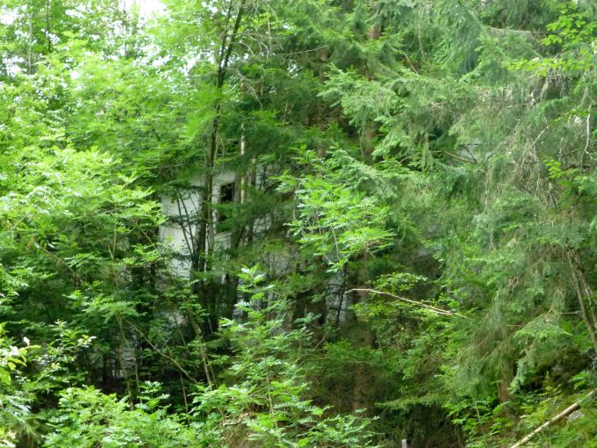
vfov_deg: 13.6
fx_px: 1880
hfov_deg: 18.0
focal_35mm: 109
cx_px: 298
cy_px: 224
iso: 1000
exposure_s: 1/60
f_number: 5.3
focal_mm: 19.4
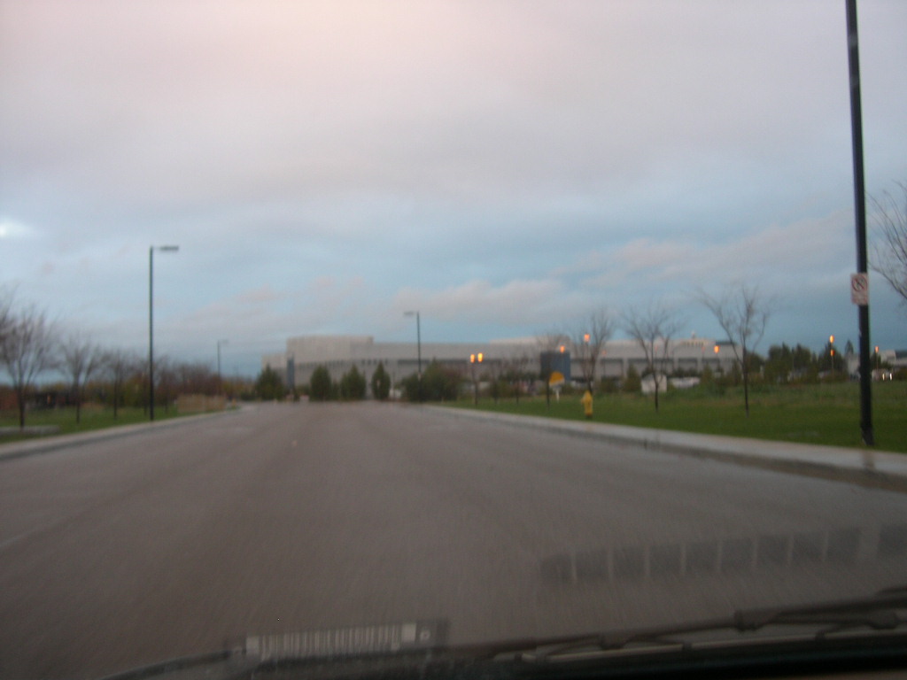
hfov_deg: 49.0
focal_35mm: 38
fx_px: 996
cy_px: 340
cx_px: 454
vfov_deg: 37.7
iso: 100
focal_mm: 8
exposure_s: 1/32.2
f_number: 2.8
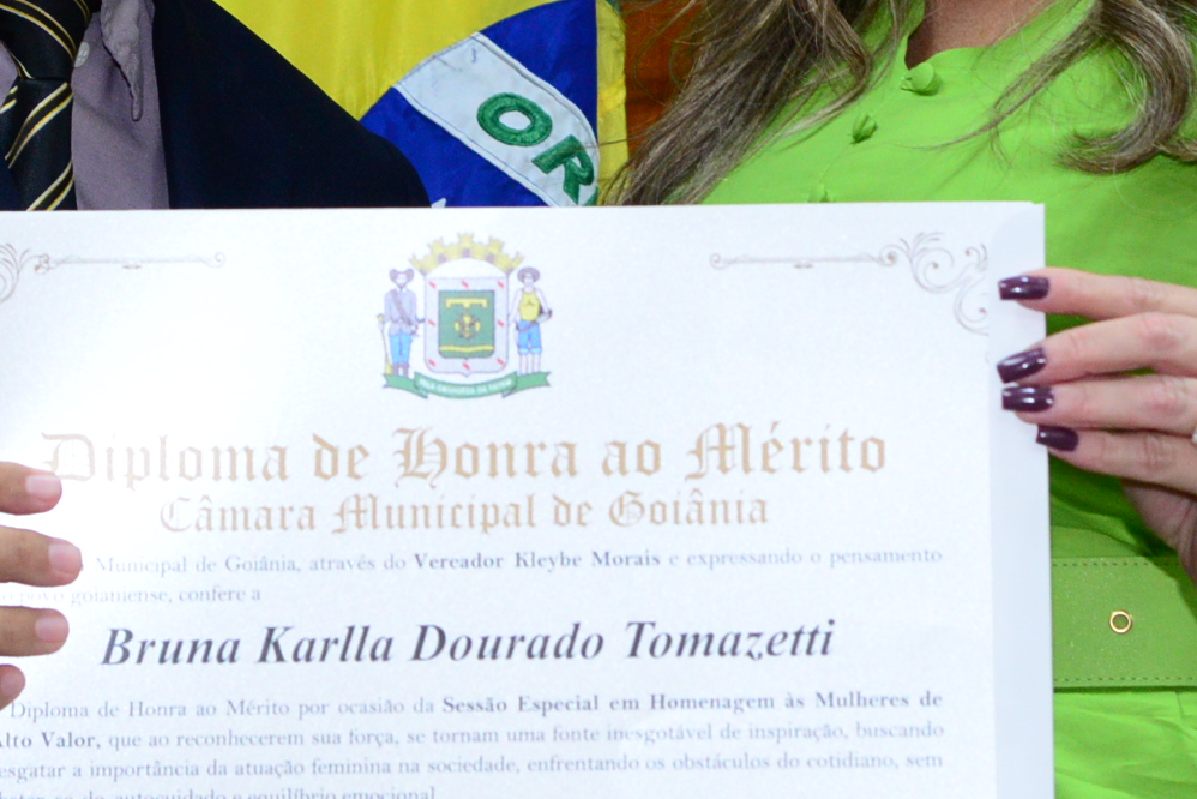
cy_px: 58
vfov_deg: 6.9
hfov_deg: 10.3
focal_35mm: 199
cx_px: 511
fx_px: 6618
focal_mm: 66
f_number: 5
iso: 2500
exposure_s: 1/60
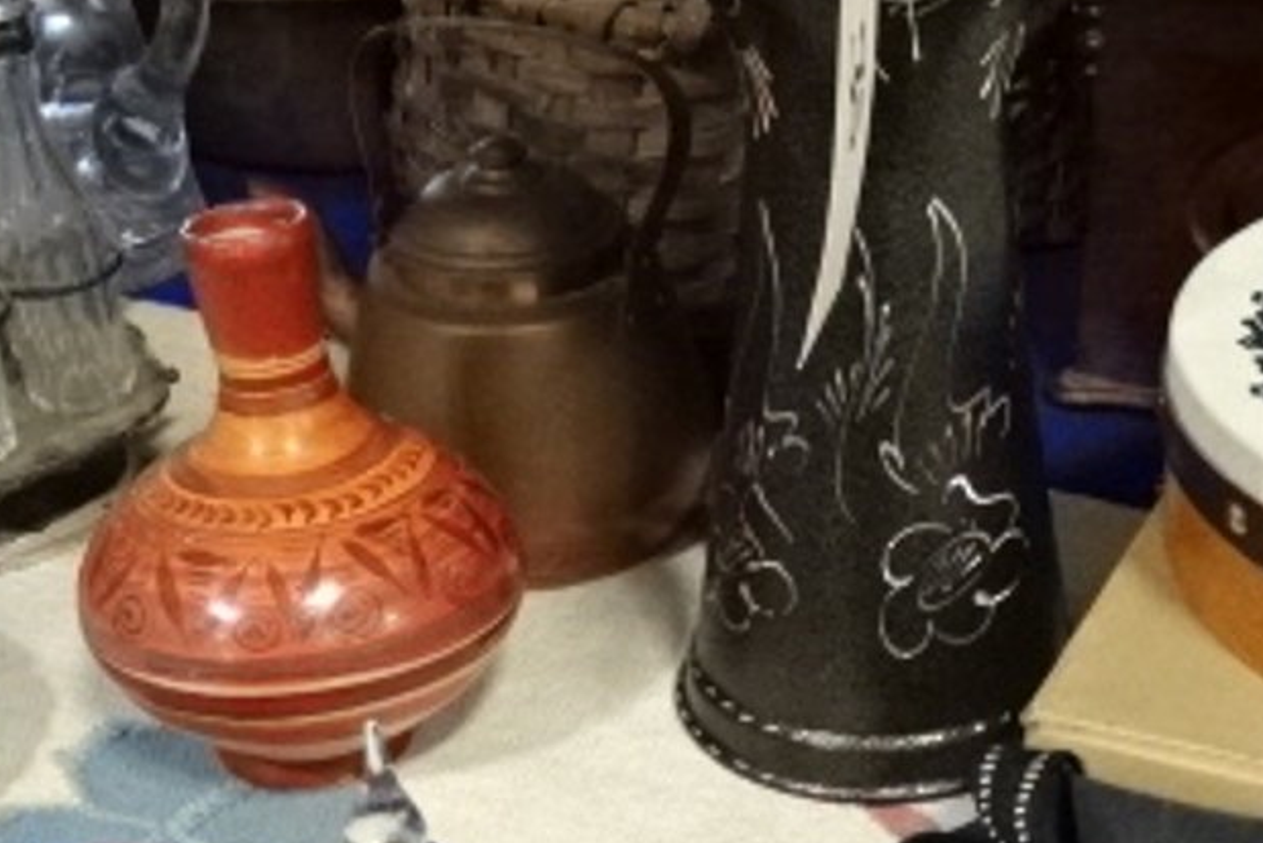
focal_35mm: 61
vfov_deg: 22.2
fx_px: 2140
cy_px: 585
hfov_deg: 32.7
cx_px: 801
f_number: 3.5
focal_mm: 4.1
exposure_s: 1/80
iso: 1600
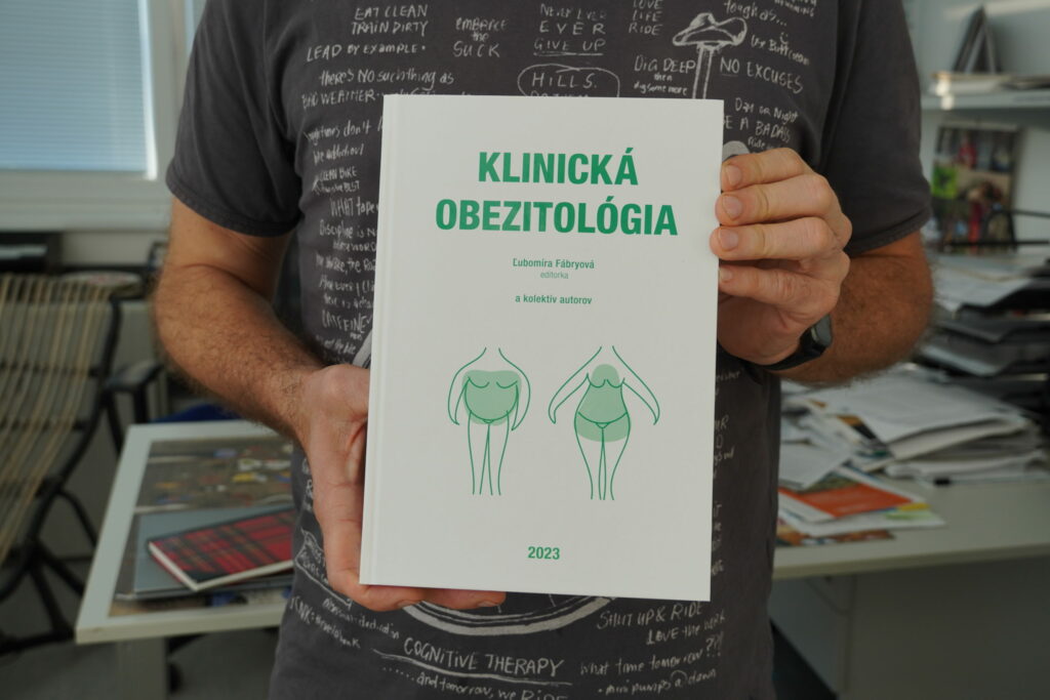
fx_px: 1181
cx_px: 525
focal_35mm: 40
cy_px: 350
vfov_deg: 33.0
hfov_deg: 47.9
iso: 160
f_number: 5
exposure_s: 1/160
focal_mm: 27
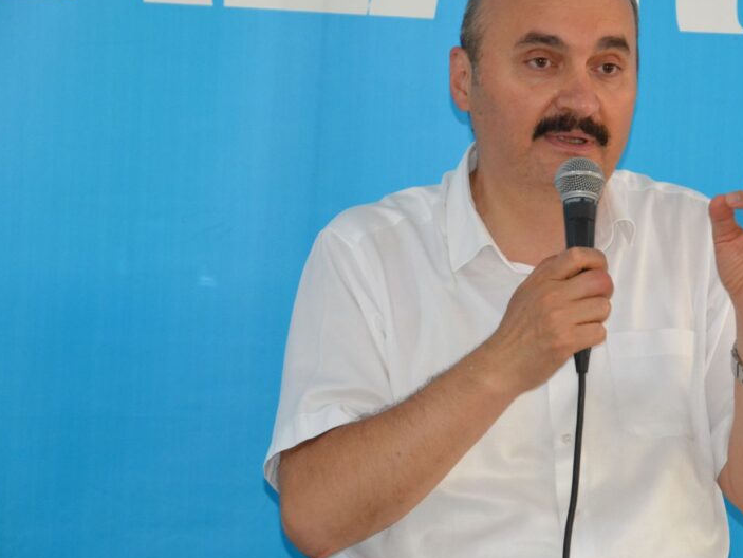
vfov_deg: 7.9
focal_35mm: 189
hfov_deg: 10.4
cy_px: 249
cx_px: 535
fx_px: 4059
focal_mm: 90
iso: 2500
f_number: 5.6
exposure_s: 1/60
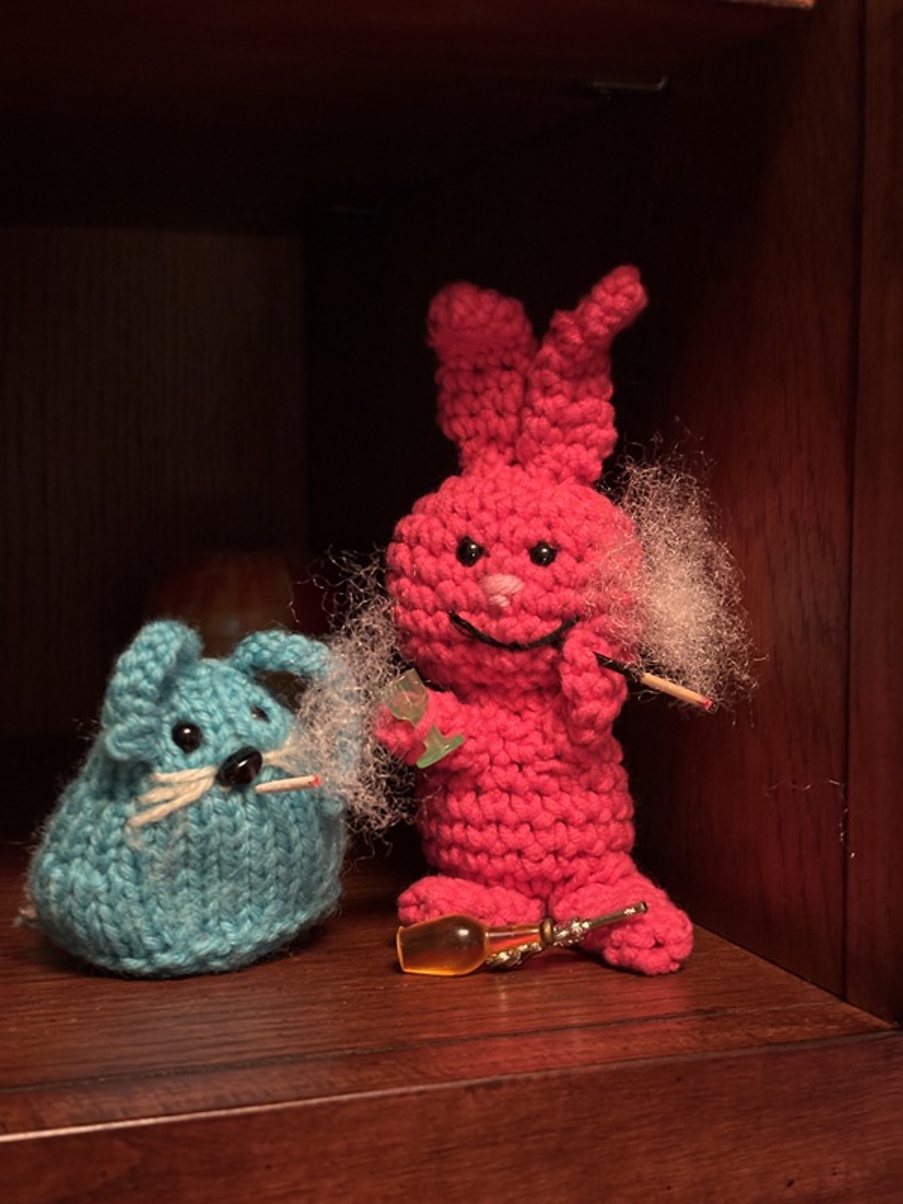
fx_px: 1809
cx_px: 452
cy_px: 602
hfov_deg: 28.0
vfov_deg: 36.8
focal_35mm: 52
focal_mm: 5.96
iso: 400
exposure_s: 1/17
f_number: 1.6
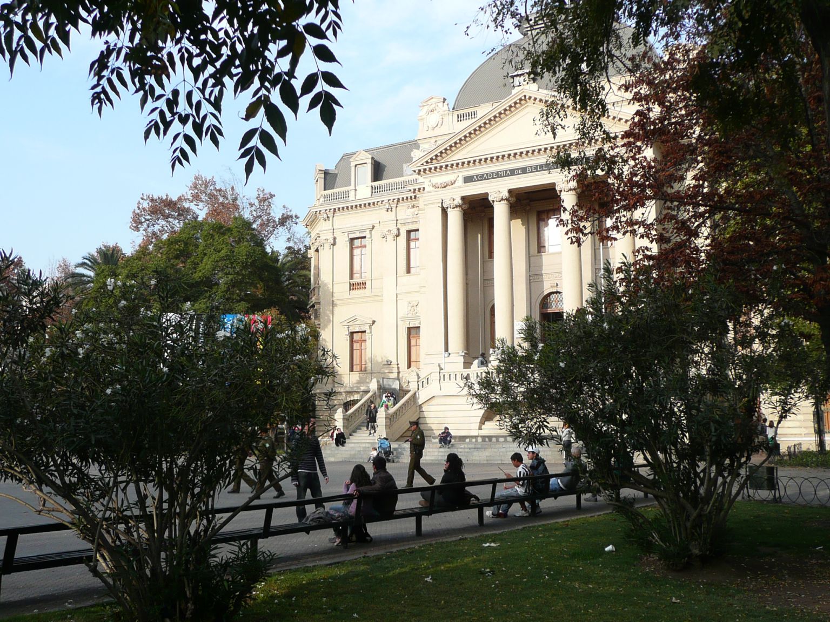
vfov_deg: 41.8
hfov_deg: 54.0
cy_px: 311
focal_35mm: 34
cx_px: 415
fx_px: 815
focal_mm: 4.6
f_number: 3.3
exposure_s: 1/320
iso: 100
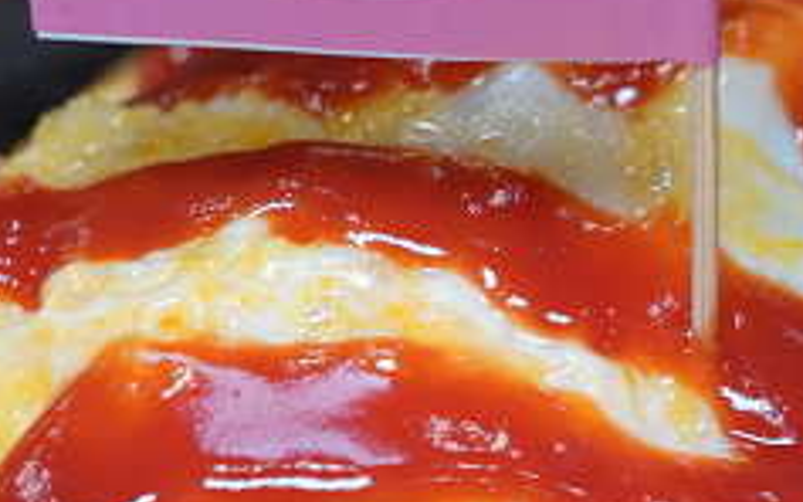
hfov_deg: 10.1
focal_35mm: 206
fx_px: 4507
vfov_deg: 6.4
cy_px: 492
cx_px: 674
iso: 200
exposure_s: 1/60
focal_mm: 40
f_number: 4
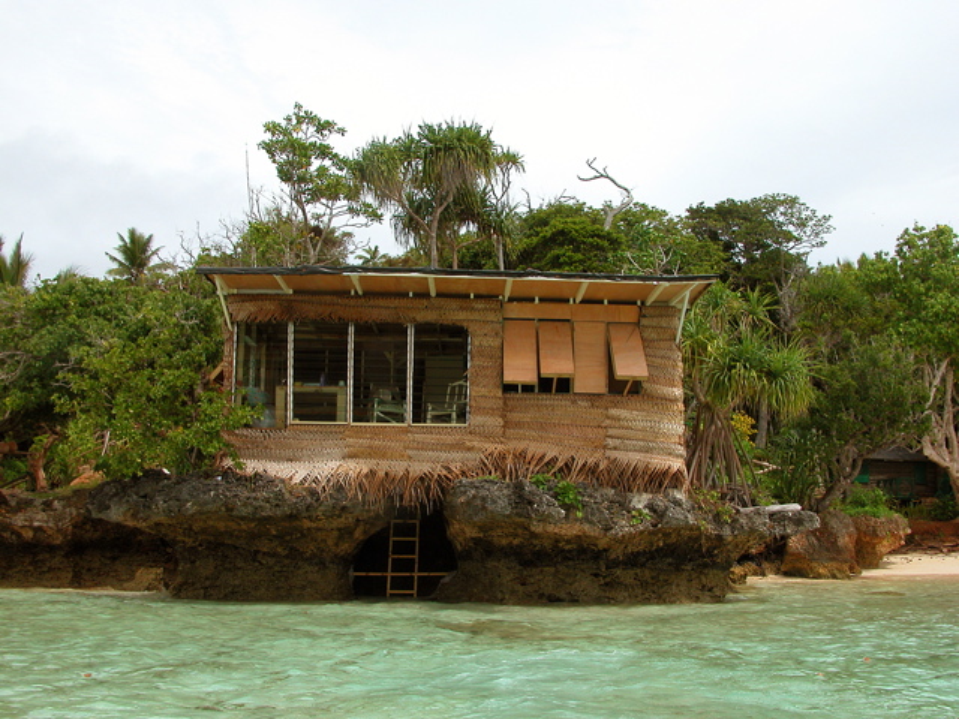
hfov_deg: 52.6
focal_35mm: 35
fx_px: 970
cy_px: 360
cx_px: 480
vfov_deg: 40.7
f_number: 7.1
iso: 100
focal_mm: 8.9
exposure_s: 1/299
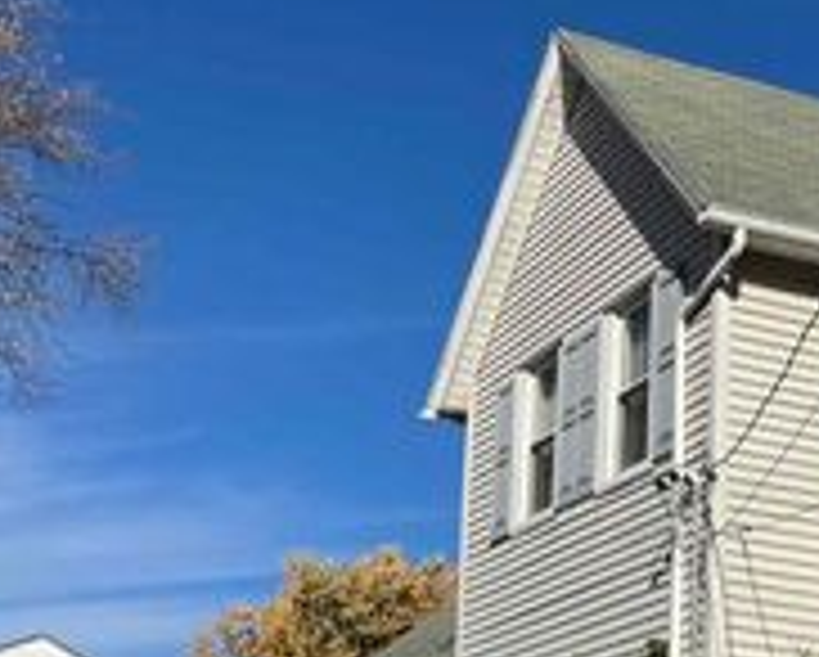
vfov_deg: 20.3
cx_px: 544
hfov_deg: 25.2
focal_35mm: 75
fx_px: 1820
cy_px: 502
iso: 32
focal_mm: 3.99
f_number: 1.8
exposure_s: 1/3745
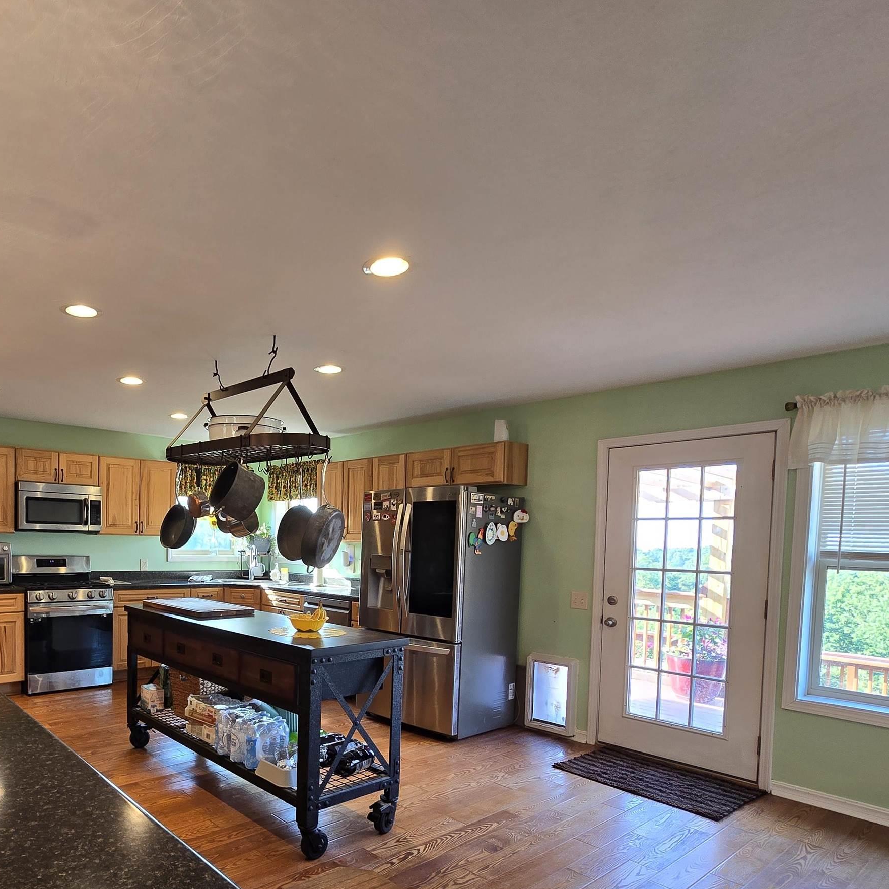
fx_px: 581
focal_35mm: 20
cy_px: 561
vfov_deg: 73.4
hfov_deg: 71.7
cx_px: 268
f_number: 2.2
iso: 100
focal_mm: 2.2
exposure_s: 1/60
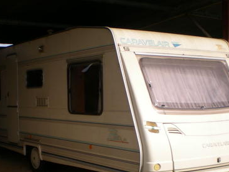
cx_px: 89
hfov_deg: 31.1
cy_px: 130
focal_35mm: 62
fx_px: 410
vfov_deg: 23.4
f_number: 4.6
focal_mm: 6.3
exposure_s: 1/392
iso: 50
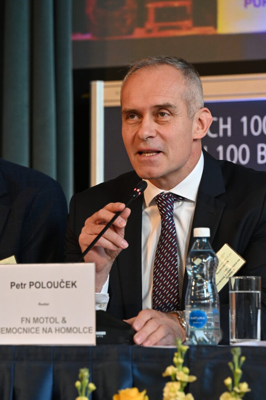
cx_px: 133
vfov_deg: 10.3
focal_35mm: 200
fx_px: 2220
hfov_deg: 6.9
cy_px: 200
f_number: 6.3
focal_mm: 200
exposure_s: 1/400
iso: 6400
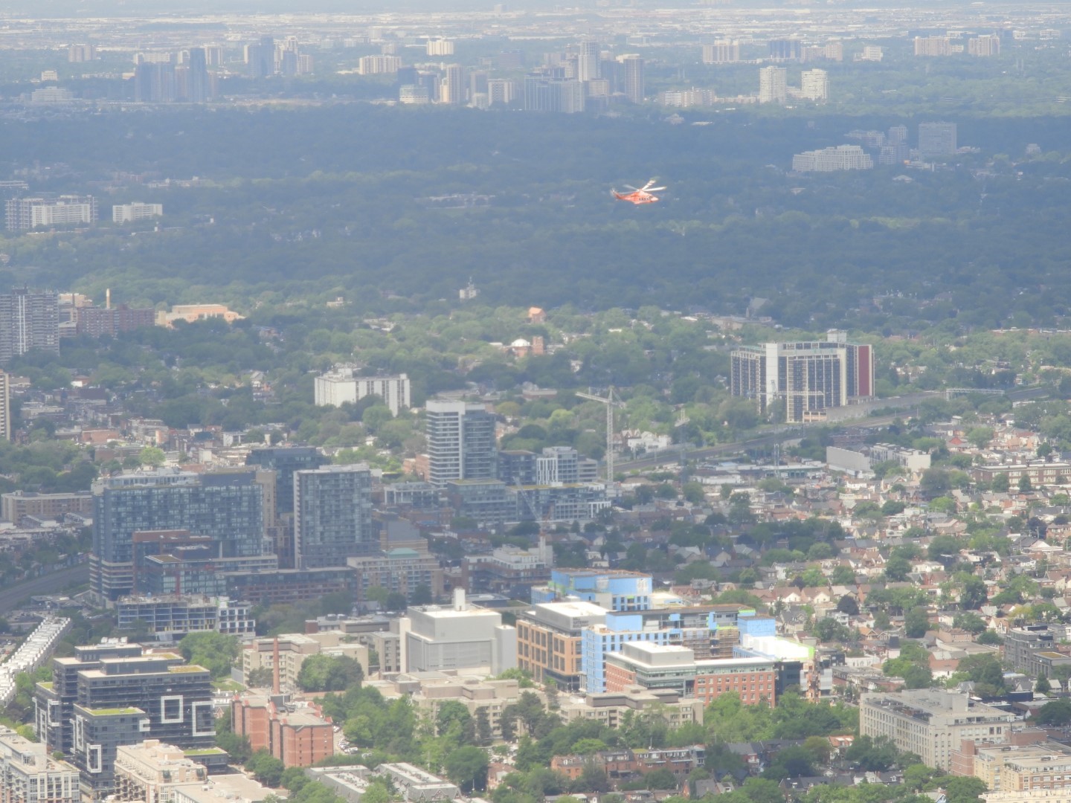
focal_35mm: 180
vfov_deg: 8.2
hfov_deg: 11.0
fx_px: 5569
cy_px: 402
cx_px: 536
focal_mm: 32.2
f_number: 5.3
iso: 100
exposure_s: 1/100
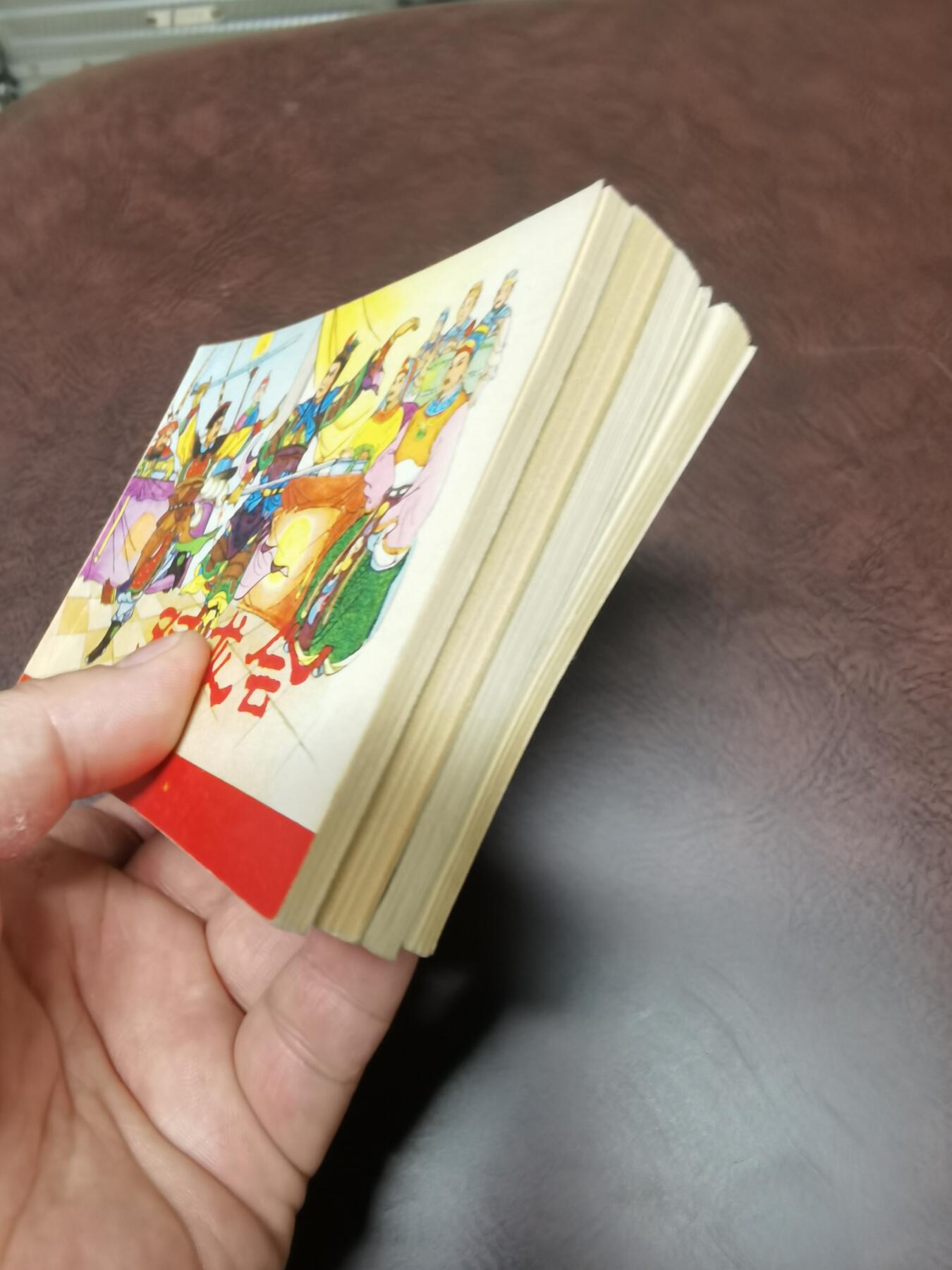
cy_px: 635
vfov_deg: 65.3
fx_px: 990
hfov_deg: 51.4
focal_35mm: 27
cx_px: 476
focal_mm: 2.26
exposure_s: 1/24
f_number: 2.2
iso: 400
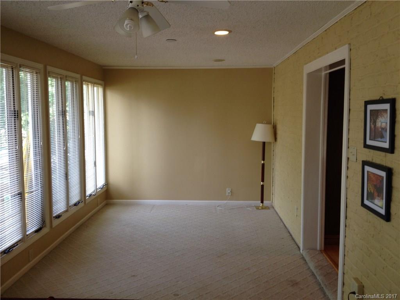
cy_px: 150
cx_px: 200
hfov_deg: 52.6
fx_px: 404
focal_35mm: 35
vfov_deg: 40.7
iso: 50
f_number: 2.4
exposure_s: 1/30
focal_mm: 4.28
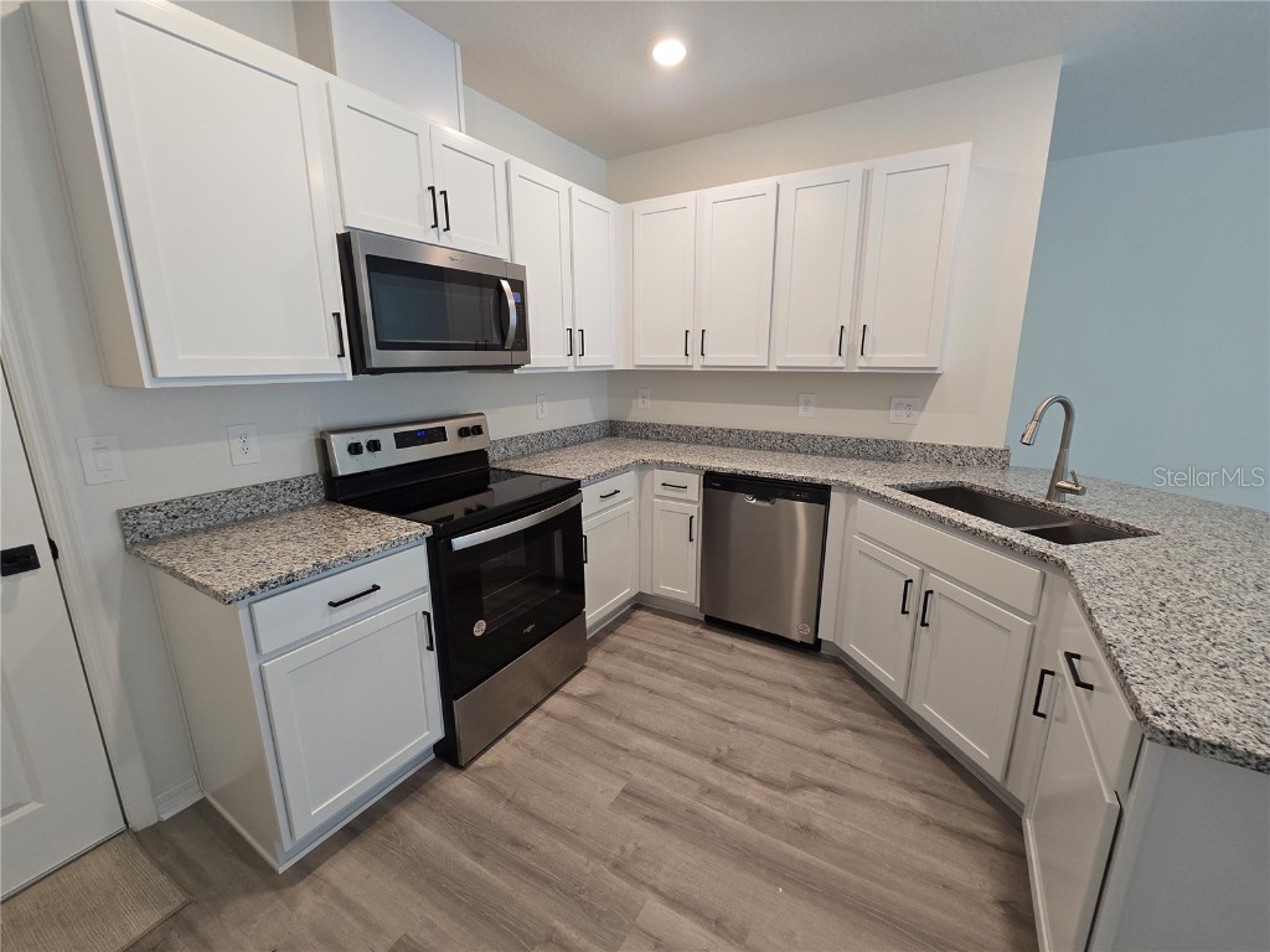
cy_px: 476
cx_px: 635
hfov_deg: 106.2
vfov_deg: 89.9
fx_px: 477
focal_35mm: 13
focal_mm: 2.2
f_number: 2.2
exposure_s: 1/60
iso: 160
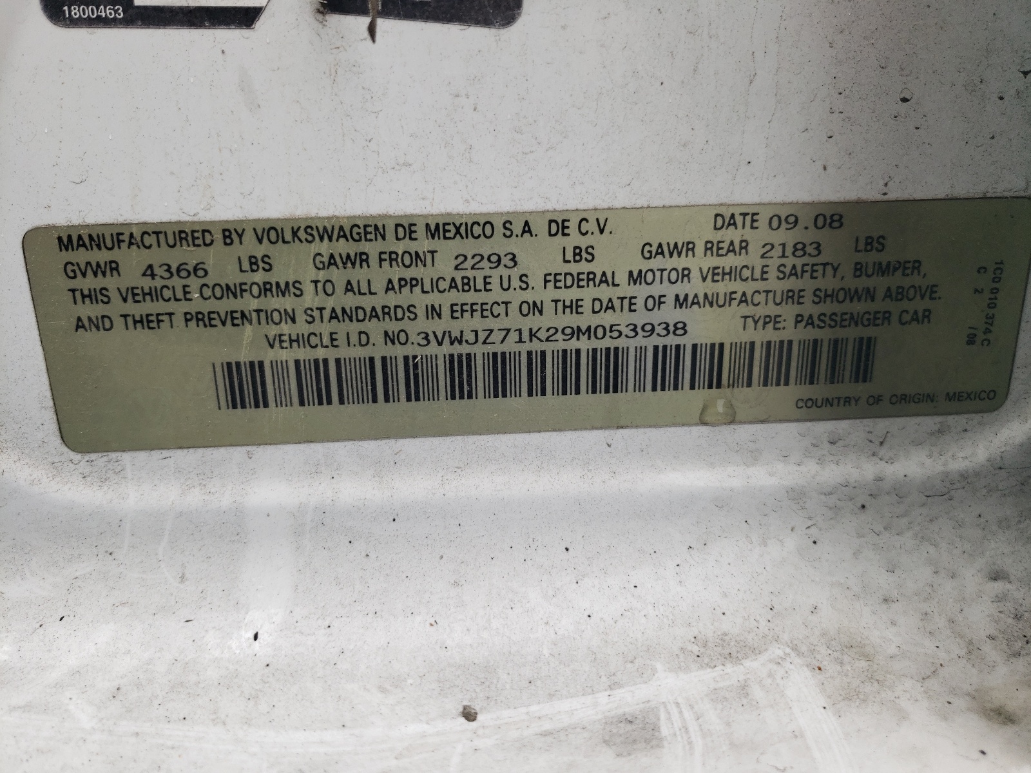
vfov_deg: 53.1
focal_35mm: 26
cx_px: 516
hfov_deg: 67.3
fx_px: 774
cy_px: 386
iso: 50
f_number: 1.5
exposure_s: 1/455
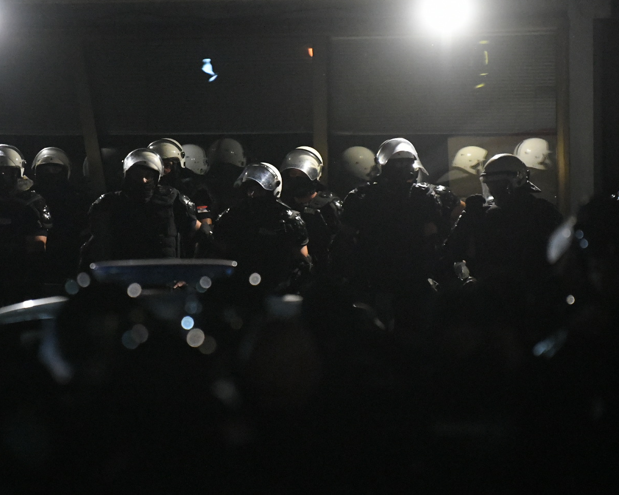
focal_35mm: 380
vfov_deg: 4.1
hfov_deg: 5.1
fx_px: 6962
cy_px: 226
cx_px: 225
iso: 10000
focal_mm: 200
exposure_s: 1/1000
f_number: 3.2
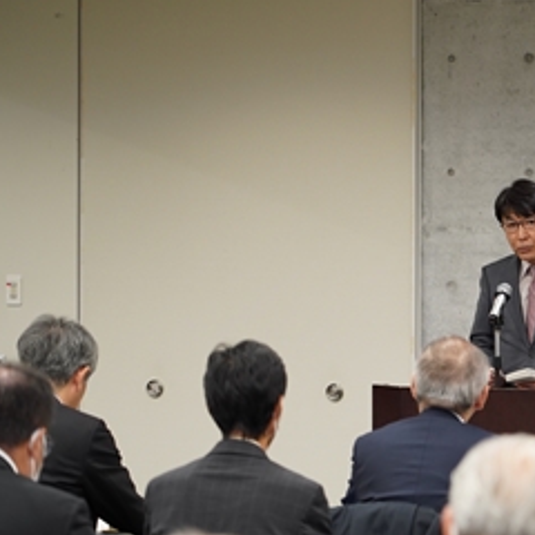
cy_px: 280
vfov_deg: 9.4
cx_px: 551
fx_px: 3252
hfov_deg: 9.3
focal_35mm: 186
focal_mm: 105
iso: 1250
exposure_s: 1/125
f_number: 4
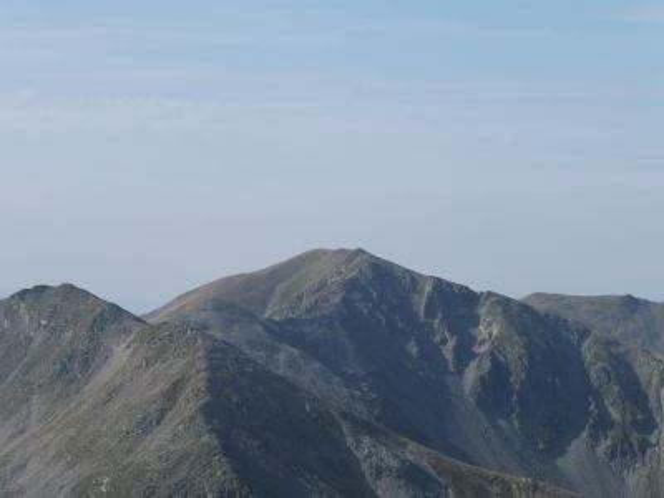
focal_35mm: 115
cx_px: 332
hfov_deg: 17.1
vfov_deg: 12.9
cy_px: 249
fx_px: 2206
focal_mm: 20.6
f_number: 7.1
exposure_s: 1/500
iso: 100
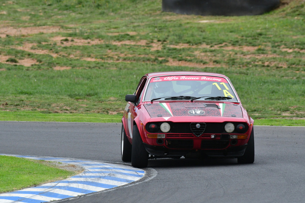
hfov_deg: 2.7
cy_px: 102
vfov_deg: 1.8
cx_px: 152
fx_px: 6356
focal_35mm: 750
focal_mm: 500
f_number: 11
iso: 1250
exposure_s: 1/640
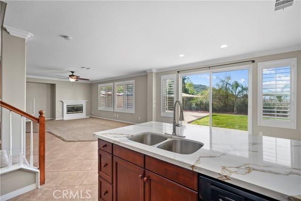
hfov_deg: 96.7
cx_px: 150
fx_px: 134
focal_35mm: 16
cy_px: 100
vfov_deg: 73.8
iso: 200
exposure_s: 1/15
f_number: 4
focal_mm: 16
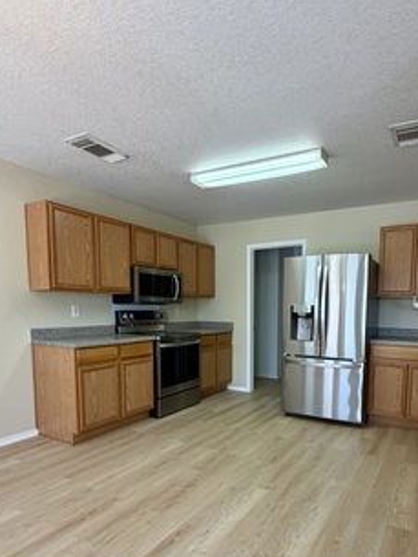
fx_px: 354
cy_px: 345
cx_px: 257
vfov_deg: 75.2
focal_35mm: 22
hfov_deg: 60.4
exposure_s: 1/120
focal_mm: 2.22
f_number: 2.2
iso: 250
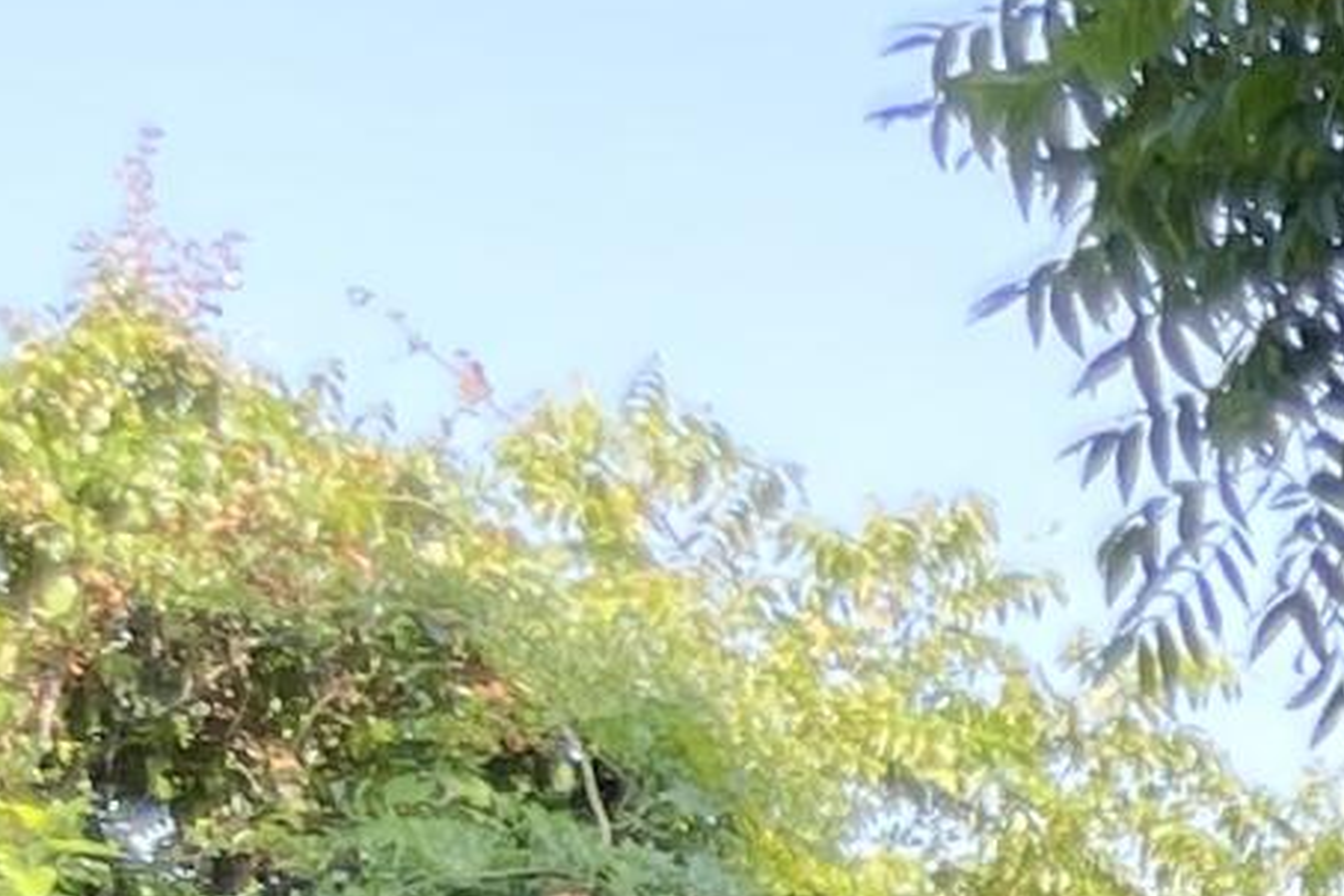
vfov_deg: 7.2
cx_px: 4103
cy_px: 2112
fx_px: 6682
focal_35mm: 179
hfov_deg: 9.1
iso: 32
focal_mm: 4.2
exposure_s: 1/262
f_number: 1.6
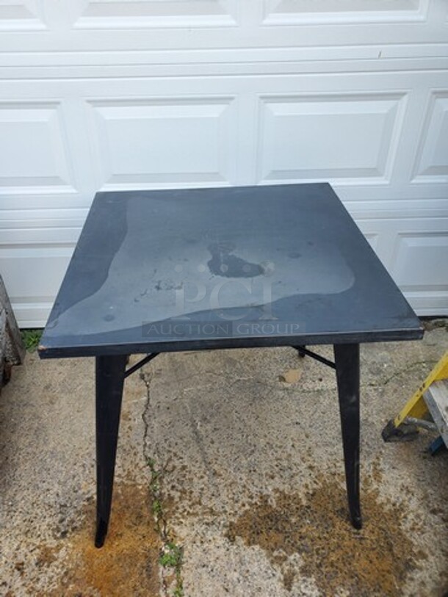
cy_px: 298
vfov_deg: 67.3
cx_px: 224
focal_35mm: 26
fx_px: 449
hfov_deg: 53.1
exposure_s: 1/191
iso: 50
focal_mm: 4.3
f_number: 2.4
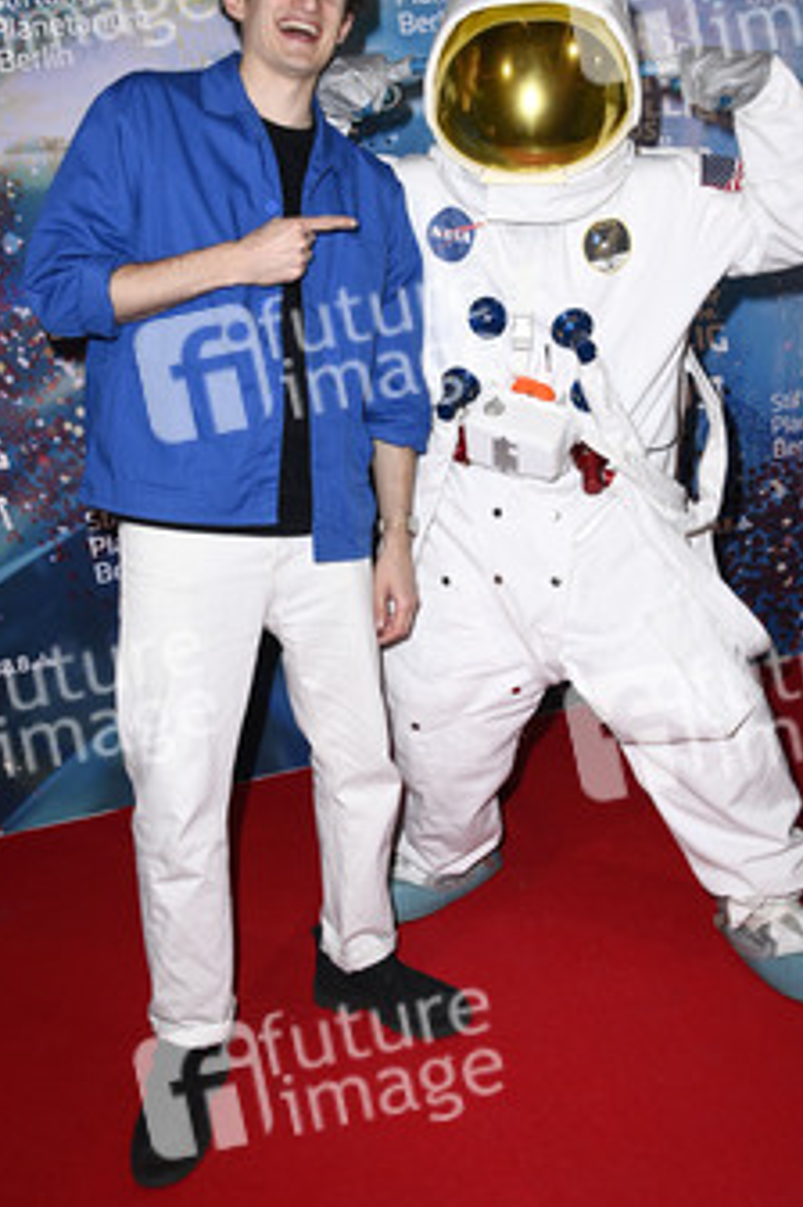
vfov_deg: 50.6
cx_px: 423
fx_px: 1274
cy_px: 537
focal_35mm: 38
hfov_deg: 35.0
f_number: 5.6
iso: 500
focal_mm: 32
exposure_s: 1/160
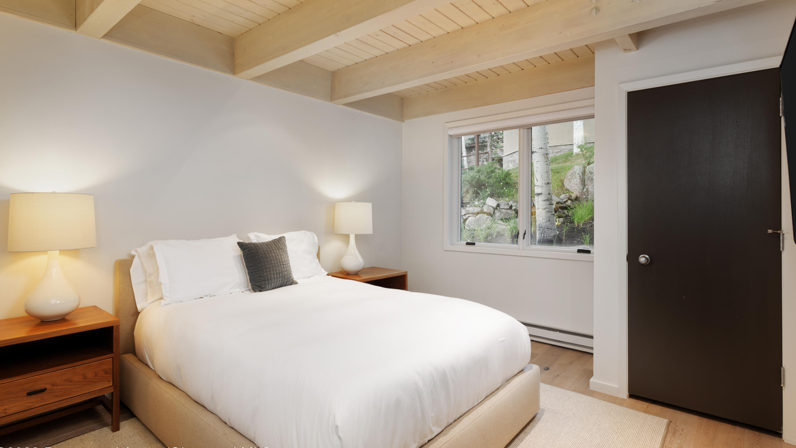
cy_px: 209
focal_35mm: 18
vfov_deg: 61.0
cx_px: 396
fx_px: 380
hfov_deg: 92.7
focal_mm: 17
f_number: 7.1
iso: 200
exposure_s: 1/10
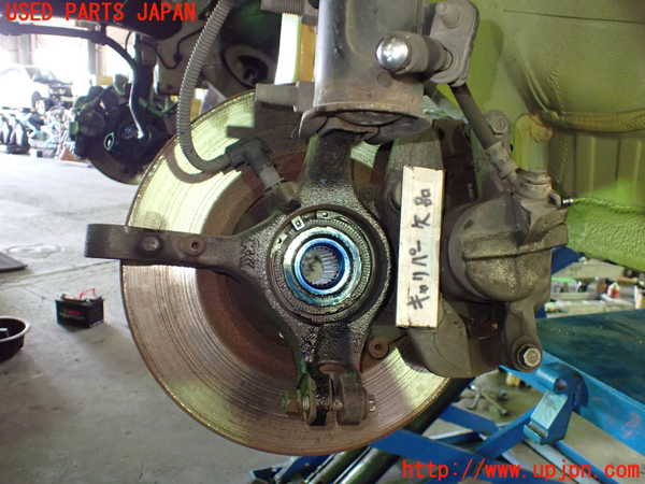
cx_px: 322
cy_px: 242
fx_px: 559
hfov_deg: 60.0
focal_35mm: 30
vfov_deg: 46.8
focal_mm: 5.4
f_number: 2.3
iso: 800
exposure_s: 1/50
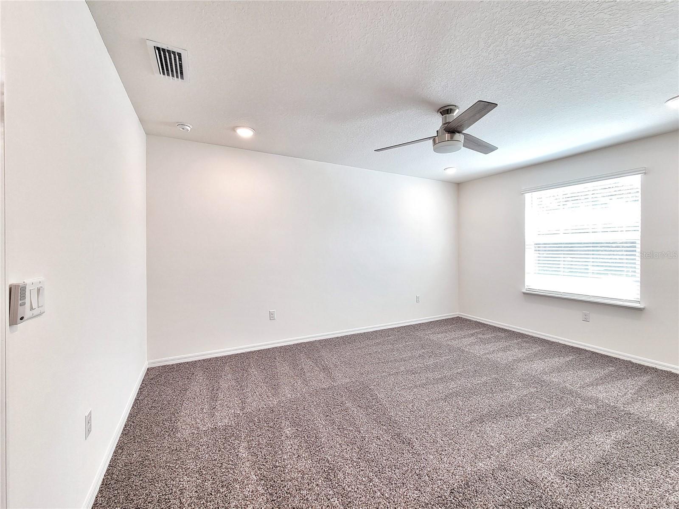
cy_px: 254
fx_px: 255
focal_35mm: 13
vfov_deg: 89.9
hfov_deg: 106.2
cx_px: 340
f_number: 2.2
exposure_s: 1/60
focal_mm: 2.2
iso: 64
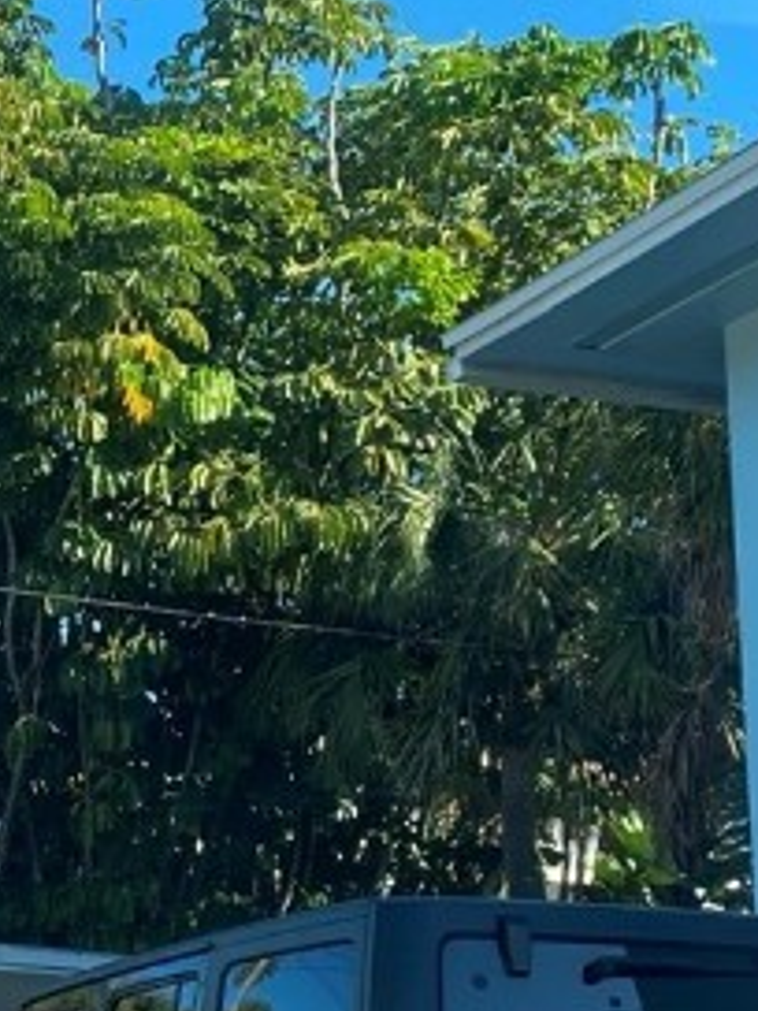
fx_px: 2861
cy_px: 446
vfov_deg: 20.0
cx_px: -22
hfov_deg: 14.8
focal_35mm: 98
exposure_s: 1/965
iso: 32
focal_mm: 4.25
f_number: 1.8
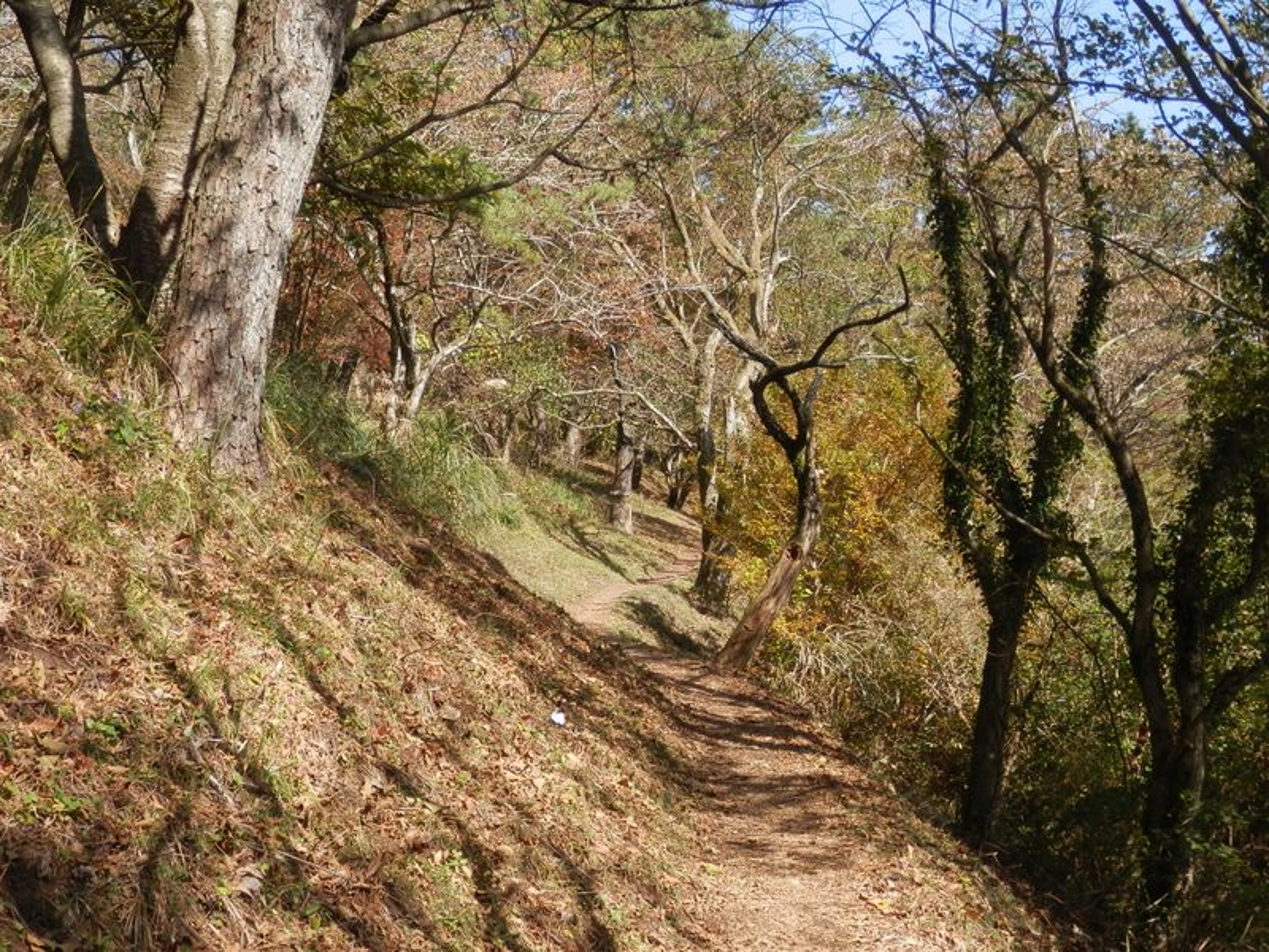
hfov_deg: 38.9
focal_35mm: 49
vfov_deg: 29.7
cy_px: 476
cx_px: 634
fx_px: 1796
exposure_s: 1/250
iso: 80
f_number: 4
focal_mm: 8.9
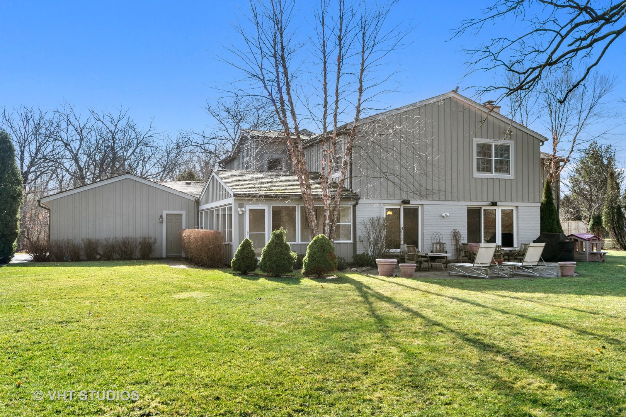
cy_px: 208
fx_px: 522
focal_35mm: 30
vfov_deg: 43.6
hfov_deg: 61.9
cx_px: 313
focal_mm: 20
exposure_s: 1/160
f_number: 8
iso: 200
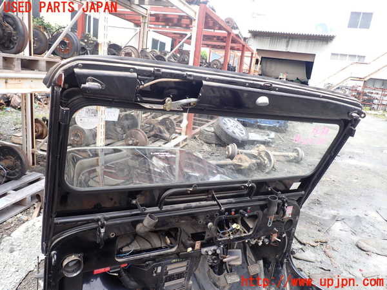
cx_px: 194
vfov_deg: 54.9
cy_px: 145
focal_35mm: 25
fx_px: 279
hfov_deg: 69.4
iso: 100
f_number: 2.8
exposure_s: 1/320
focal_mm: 4.5
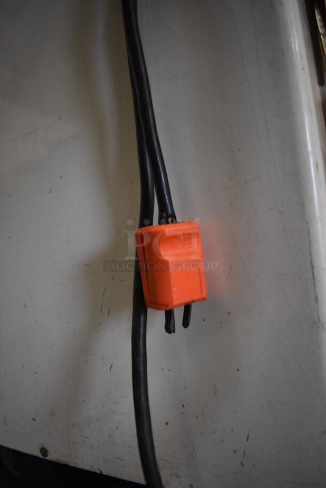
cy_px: 244
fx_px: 366
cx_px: 163
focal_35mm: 27
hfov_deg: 48.0
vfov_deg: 67.3
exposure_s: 1/125
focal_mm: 18
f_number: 3.5
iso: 1100
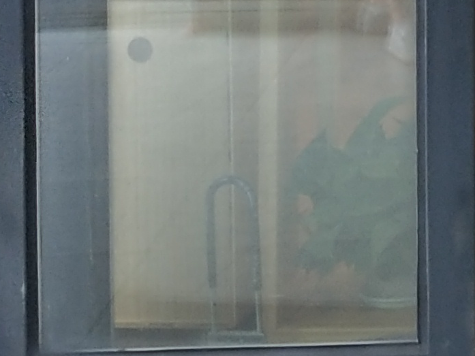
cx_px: 1114
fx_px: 2086
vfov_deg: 8.8
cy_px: -531
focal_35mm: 152
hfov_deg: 11.1
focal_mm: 3.99
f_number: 1.7
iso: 104
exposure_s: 1/100
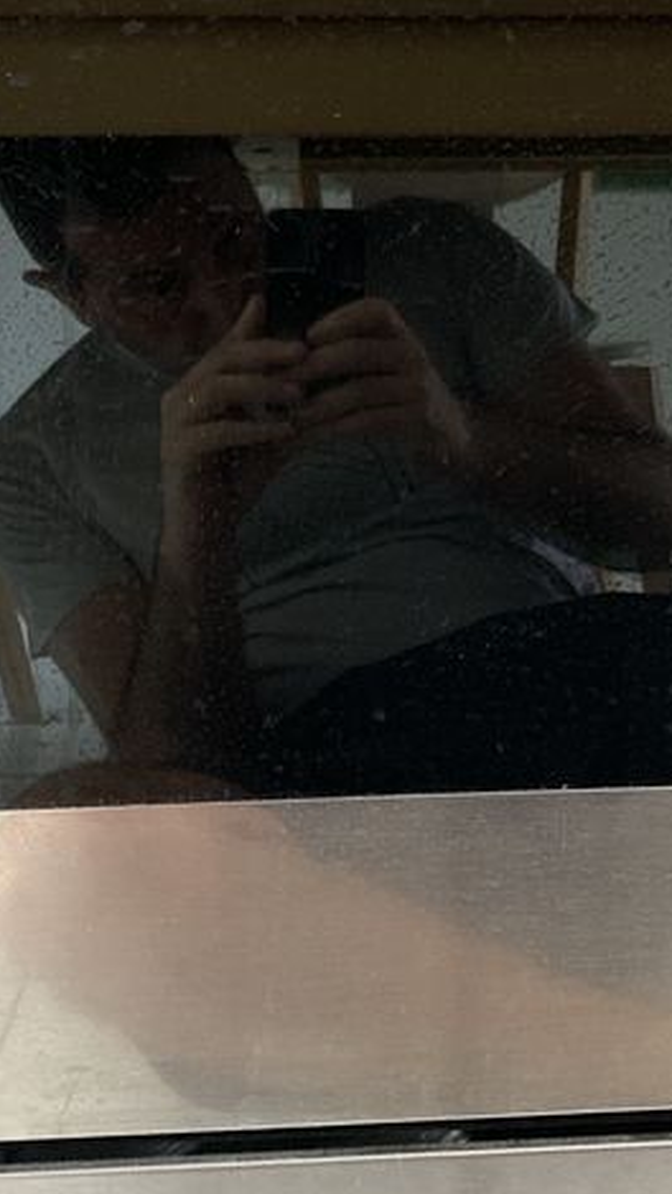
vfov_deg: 32.2
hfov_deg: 18.3
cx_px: 585
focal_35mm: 65
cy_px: 453
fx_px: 2058
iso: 320
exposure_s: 1/60
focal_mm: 3.99
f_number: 1.8
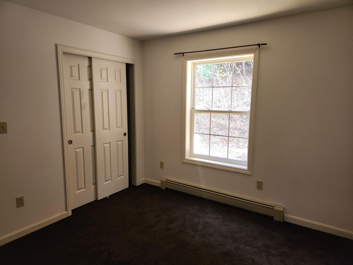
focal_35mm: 23
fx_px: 235
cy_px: 132
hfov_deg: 73.9
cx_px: 176
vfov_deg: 58.9
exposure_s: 1/120
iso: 500
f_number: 1.8
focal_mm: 5.4
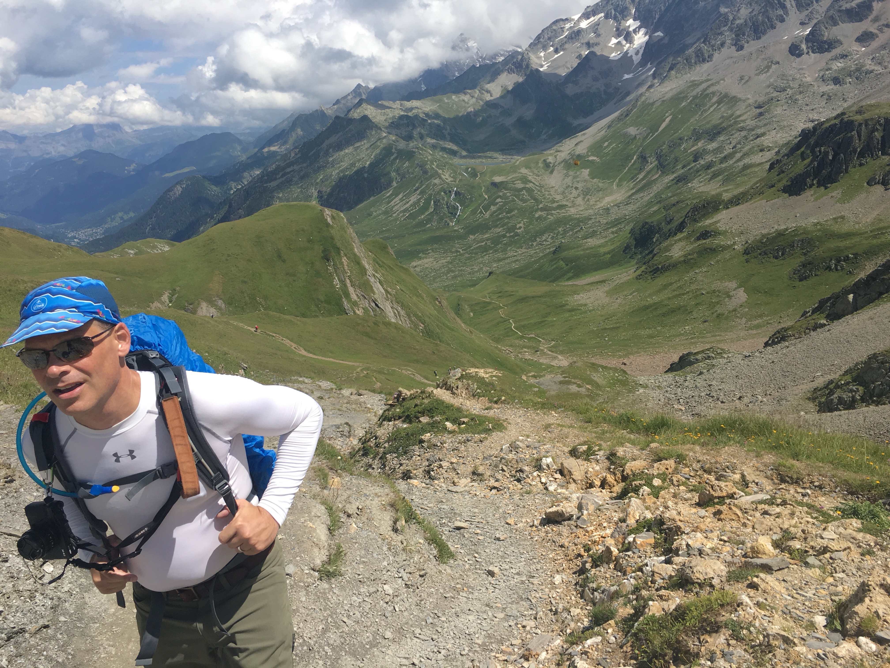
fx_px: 746
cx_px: 445
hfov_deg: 61.7
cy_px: 334
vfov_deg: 48.2
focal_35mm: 29
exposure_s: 1/1570
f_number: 2.2
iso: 25
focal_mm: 4.15
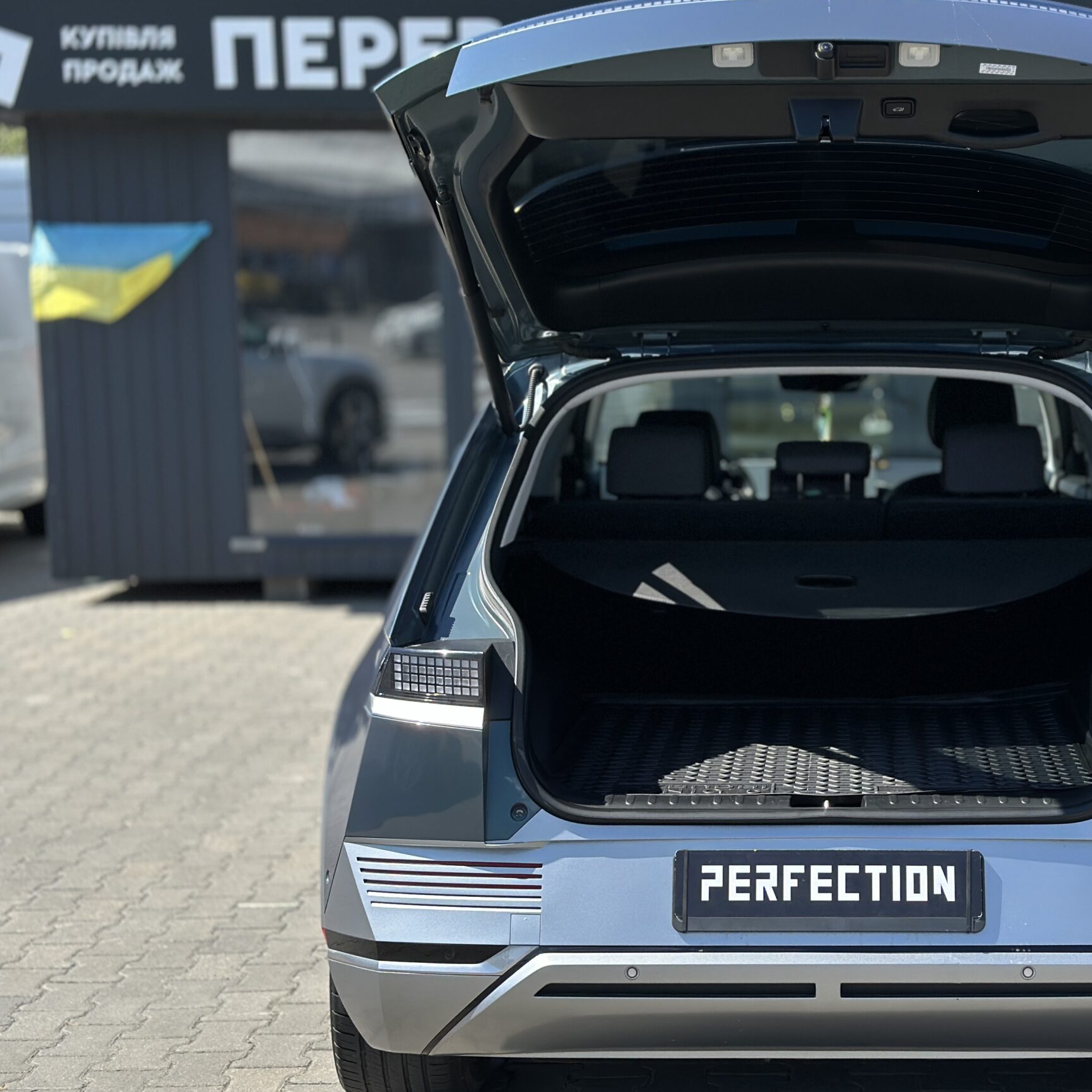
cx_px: 790
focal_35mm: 63
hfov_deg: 27.0
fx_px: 2248
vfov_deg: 27.3
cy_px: 502
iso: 100
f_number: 1.78
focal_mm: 6.86
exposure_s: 1/3597
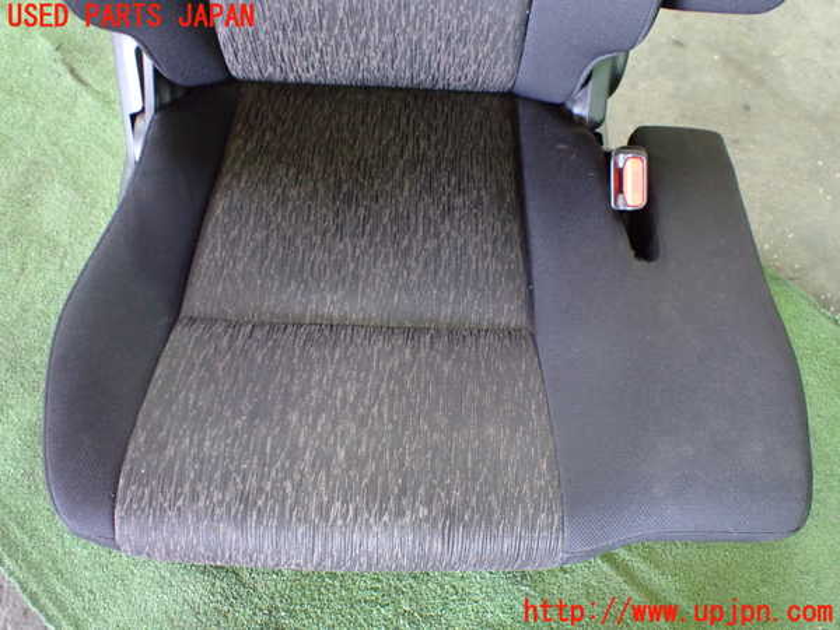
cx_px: 420
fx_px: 728
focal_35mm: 30
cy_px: 315
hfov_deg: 60.0
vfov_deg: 46.8
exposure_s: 1/30
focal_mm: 5.4
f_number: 2.3
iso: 1000
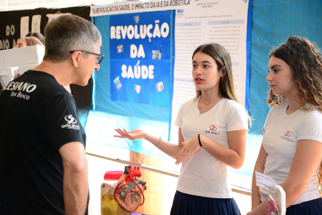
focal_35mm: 75
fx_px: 671
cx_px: 161
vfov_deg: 18.2
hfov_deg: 27.0
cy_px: 108
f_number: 4.5
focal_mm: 75
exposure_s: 1/250
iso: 1000
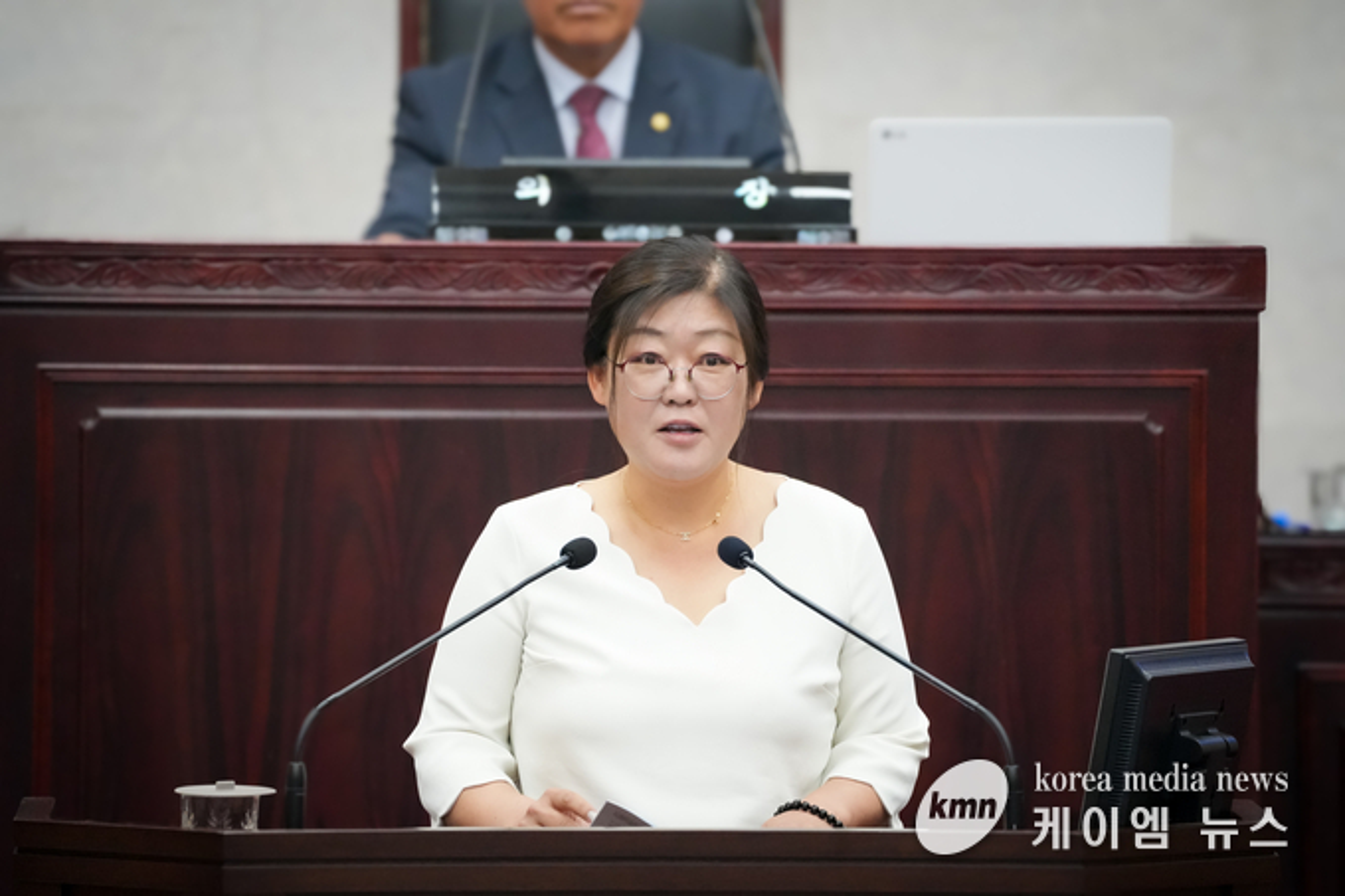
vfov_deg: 4.4
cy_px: 448
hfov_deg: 6.6
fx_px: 11653
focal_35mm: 312
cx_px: 672
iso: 6400
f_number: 5.6
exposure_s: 1/320
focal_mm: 312
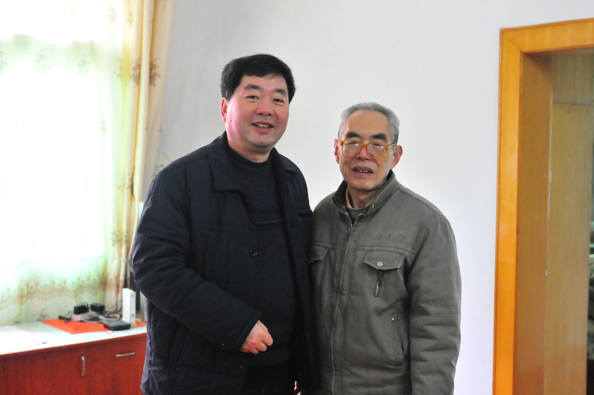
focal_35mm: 53
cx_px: 301
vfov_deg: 25.5
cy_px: 201
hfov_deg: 37.6
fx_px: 874
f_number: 2.8
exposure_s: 1/40
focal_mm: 32
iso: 2000
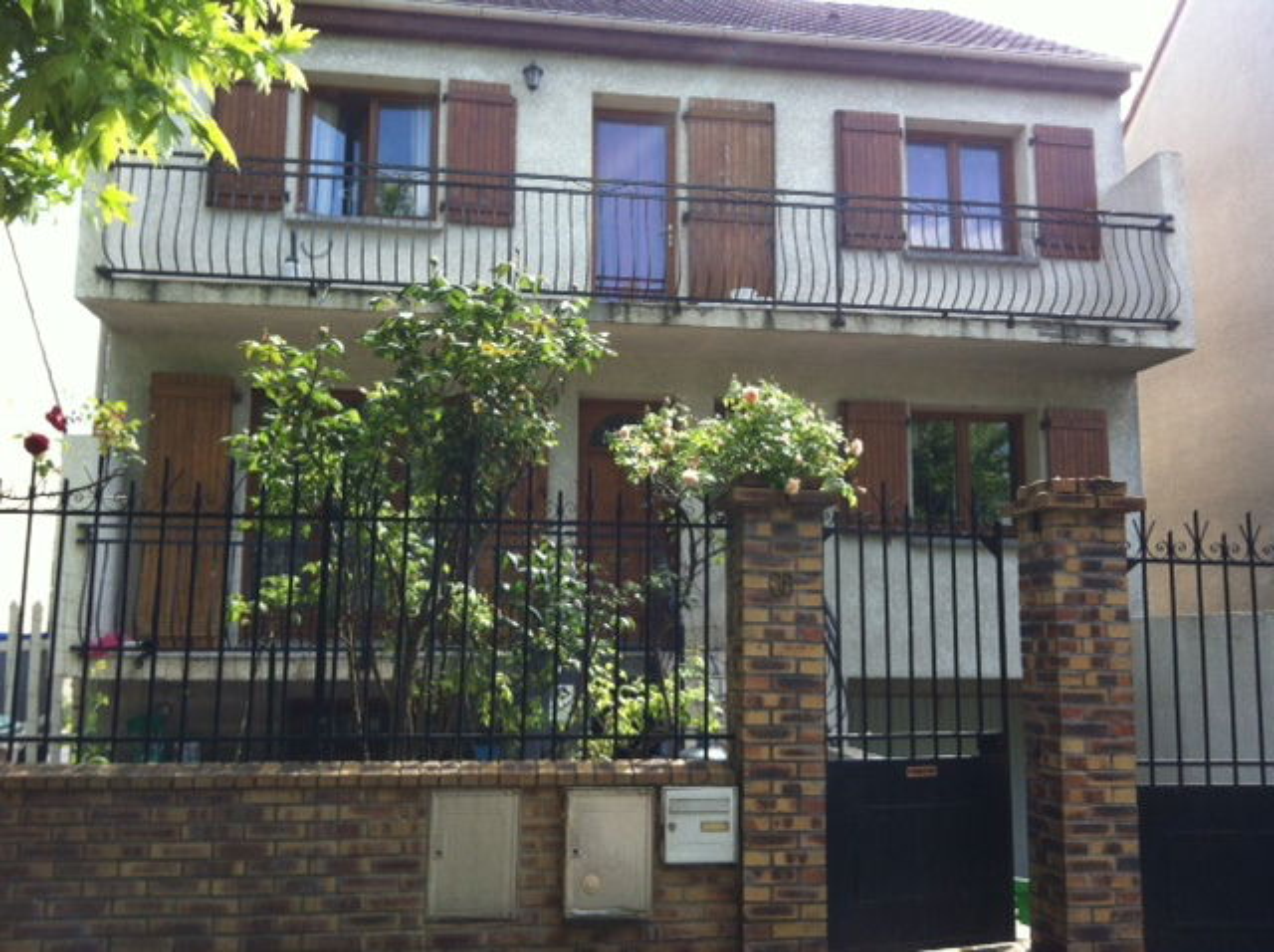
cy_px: 476
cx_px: 637
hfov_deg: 52.7
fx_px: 1286
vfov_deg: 40.6
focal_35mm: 35
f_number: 2.8
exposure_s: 1/355
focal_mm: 3.85
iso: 80
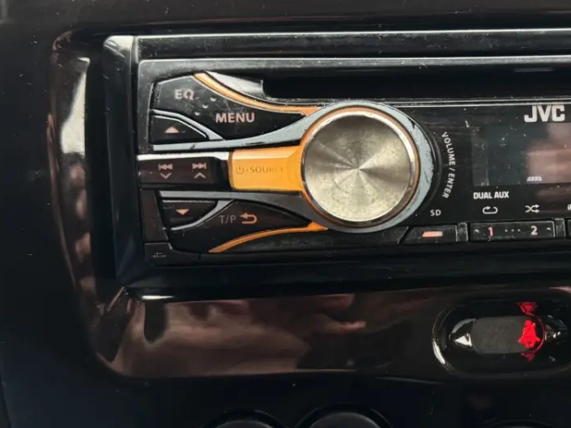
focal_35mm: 49
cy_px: 218
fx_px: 808
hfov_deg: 37.1
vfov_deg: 29.7
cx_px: 484
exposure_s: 1/94
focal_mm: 6.76
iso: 200
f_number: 1.78
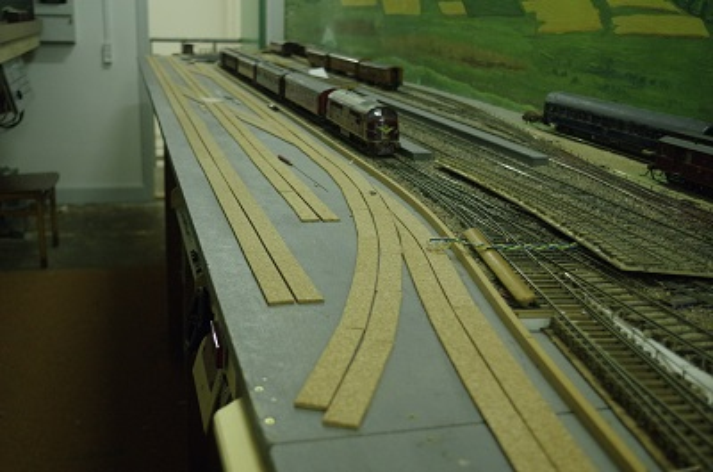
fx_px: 771
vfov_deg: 34.1
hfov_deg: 49.6
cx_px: 356
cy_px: 236
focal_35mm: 39
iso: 3200
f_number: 4
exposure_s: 1/60
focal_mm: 26.25
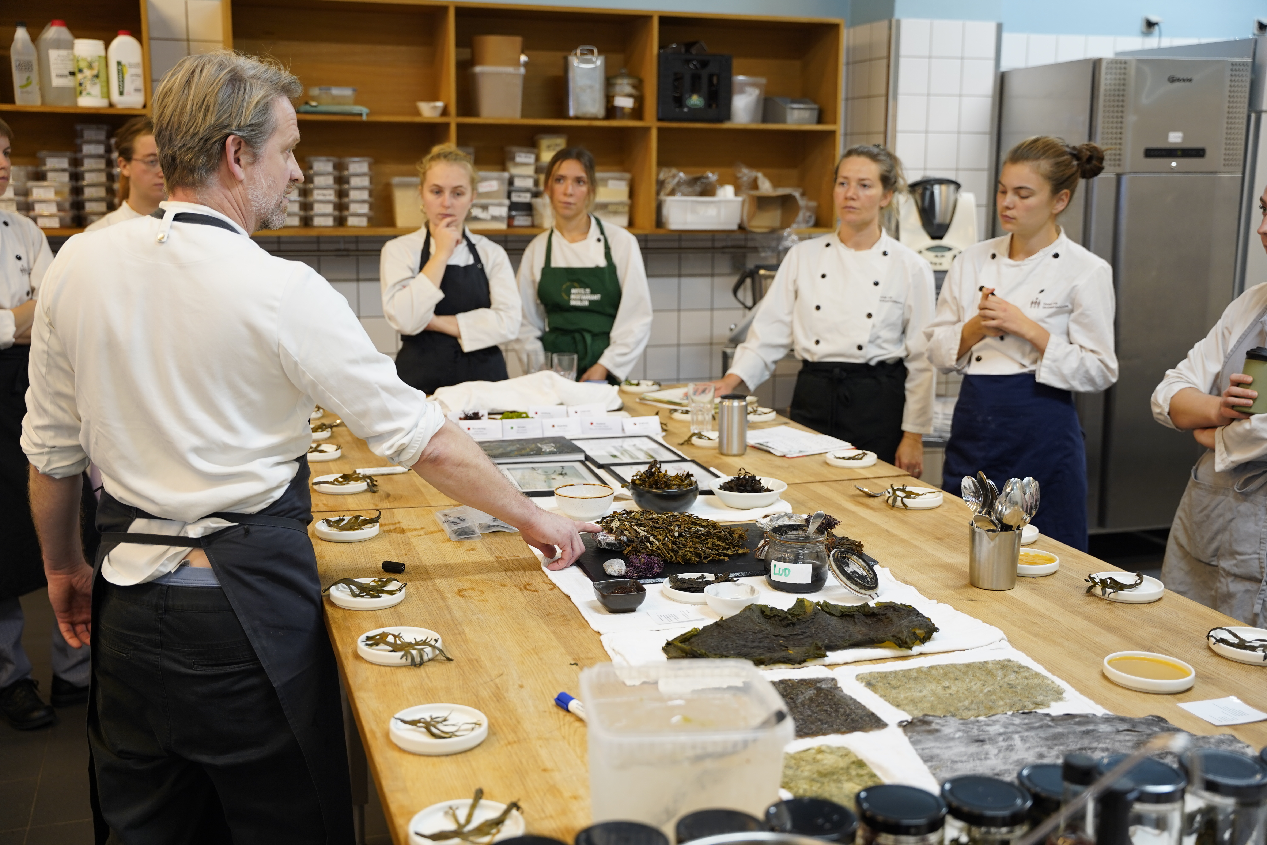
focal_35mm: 40
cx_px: 634
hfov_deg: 48.8
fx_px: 1397
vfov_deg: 33.6
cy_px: 422
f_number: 3.2
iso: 320
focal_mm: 39.7
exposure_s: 1/40
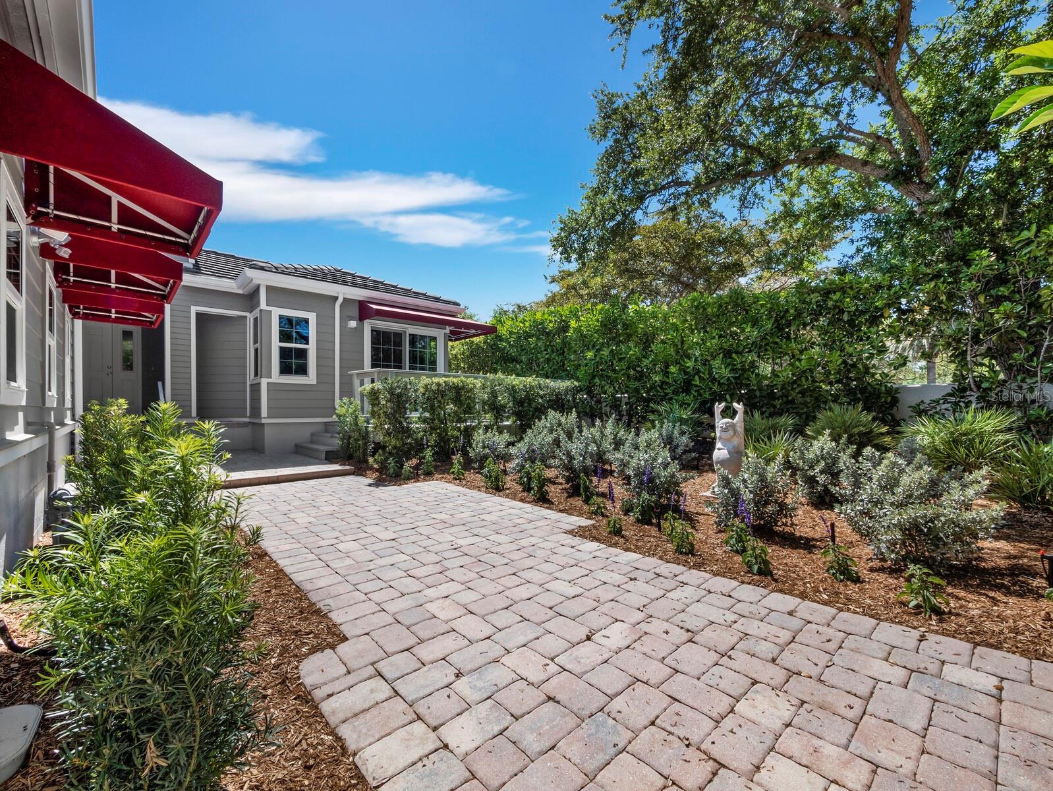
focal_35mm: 14
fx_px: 426
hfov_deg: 102.0
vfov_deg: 85.7
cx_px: 526
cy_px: 396
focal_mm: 7
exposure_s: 1/200
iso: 320
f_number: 11
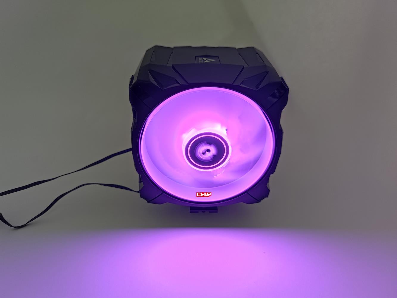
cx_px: 198
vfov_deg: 56.8
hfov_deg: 71.6
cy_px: 149
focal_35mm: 24
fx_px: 275
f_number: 1.85
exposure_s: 1/36
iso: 369
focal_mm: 6.78
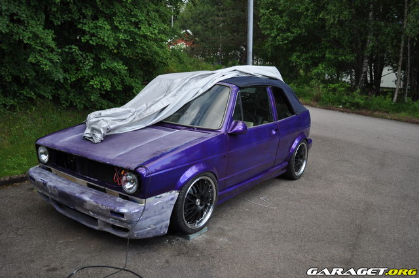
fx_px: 384
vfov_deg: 39.9
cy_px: 139
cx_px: 210
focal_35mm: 33
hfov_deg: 57.3
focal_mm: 22
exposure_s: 1/1000
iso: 450
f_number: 4
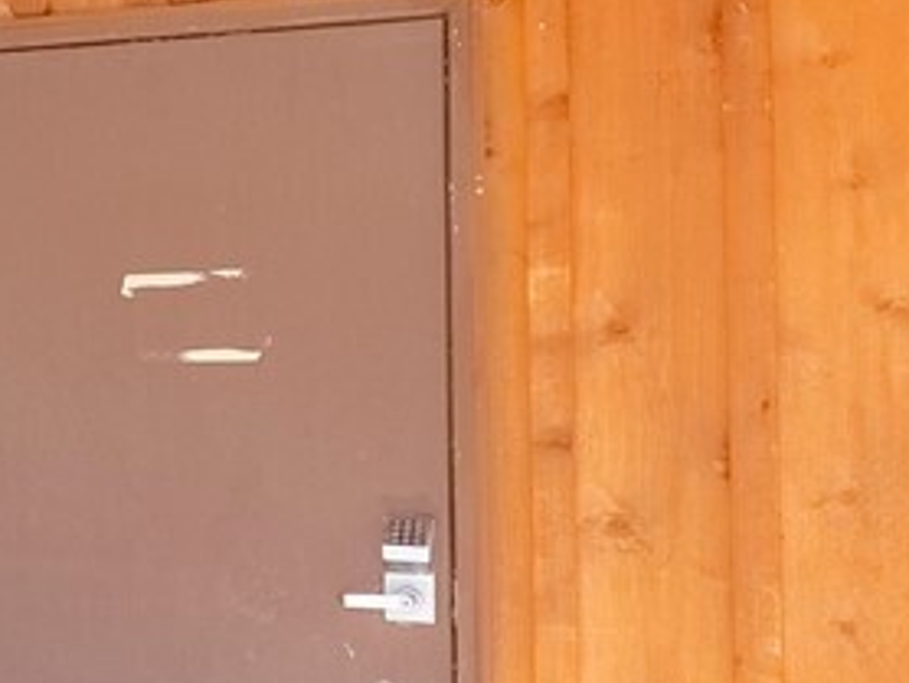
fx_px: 2155
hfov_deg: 16.1
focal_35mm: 82
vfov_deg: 18.0
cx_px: -1084
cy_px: 297
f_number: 10
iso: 400
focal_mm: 14
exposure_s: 1/3200
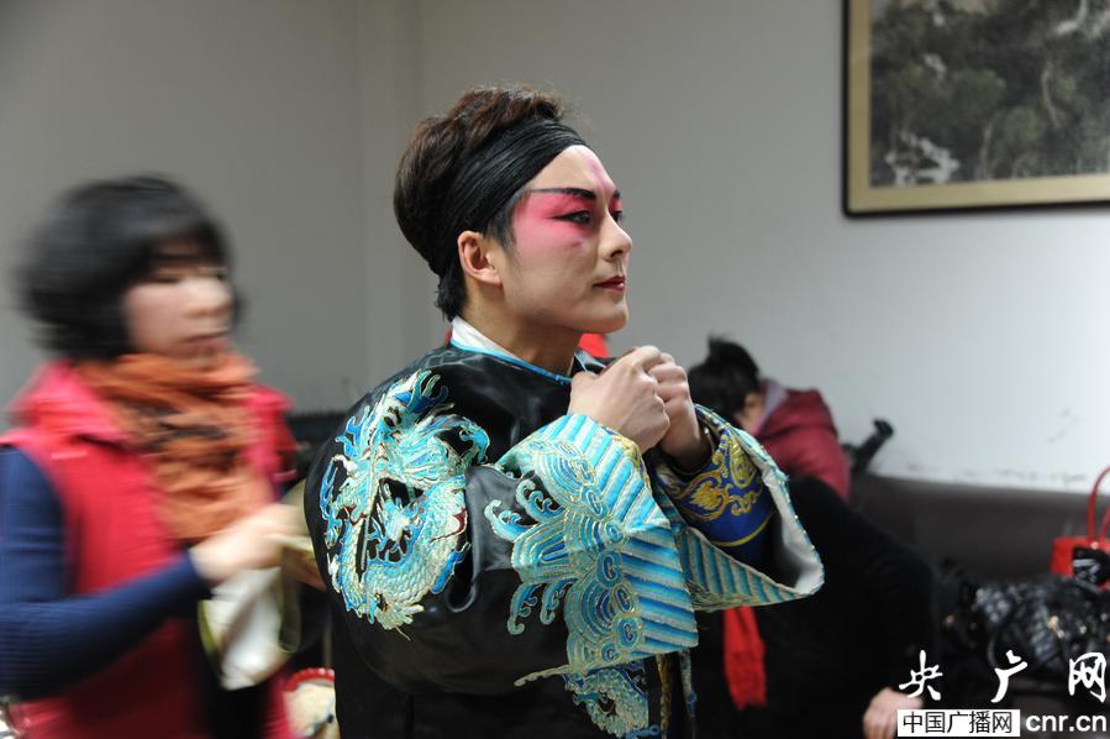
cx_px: 555
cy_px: 370
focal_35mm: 62
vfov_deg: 21.9
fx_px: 1910
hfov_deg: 32.4
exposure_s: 1/13
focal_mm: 62
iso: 1000
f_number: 4.8
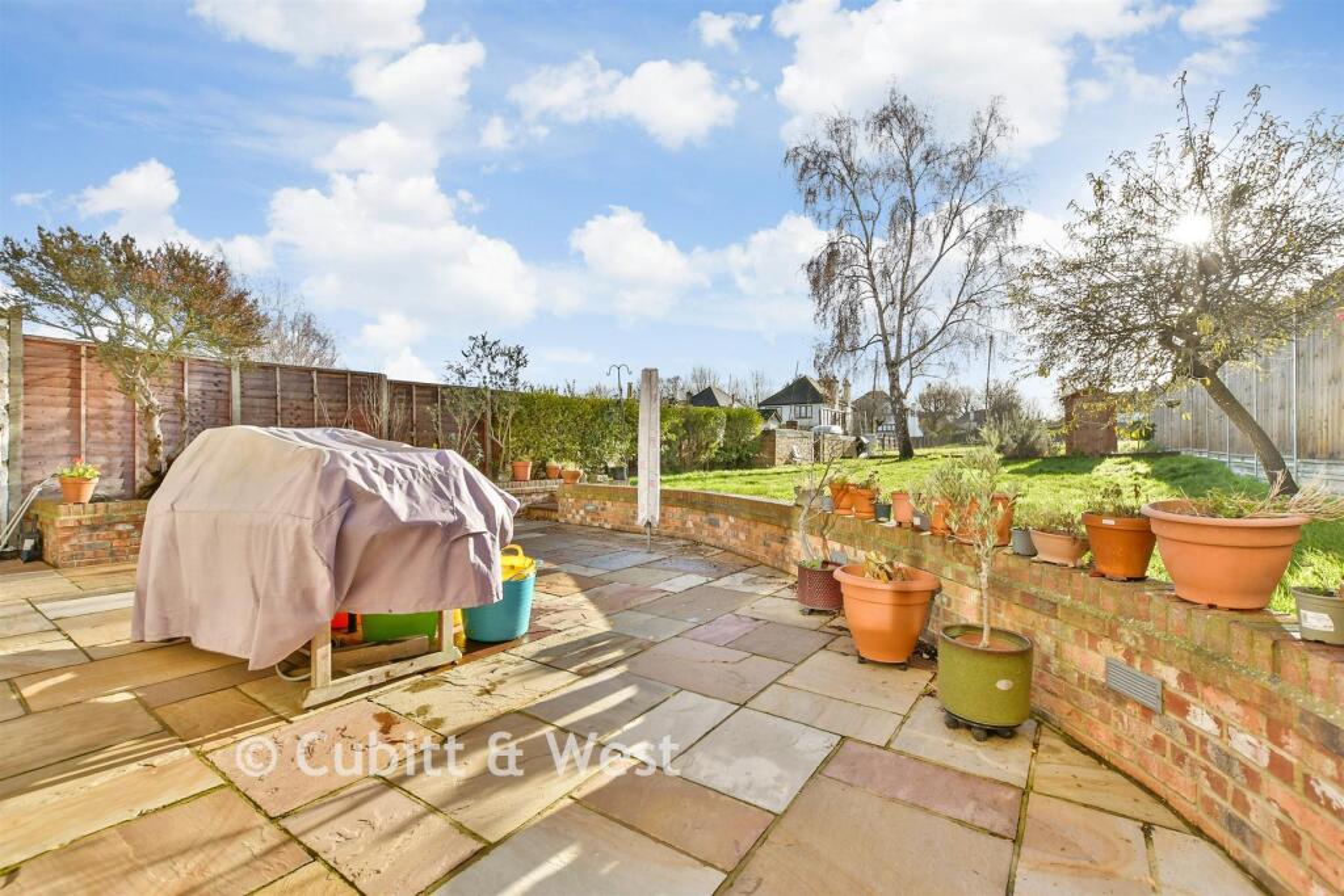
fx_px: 560
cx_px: 672
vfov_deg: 77.3
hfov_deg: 100.4
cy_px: 448
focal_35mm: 15
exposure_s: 1/250
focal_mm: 10
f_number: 8
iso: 160
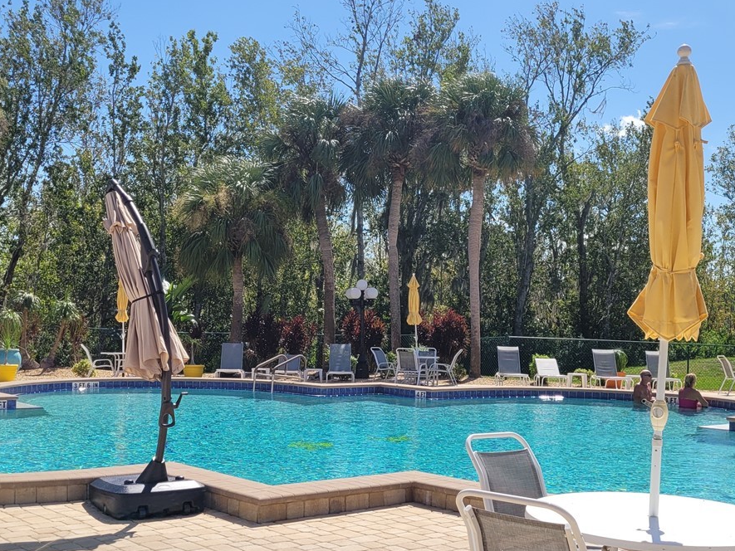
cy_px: 347
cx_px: 314
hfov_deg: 40.3
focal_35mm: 47
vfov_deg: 30.7
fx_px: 998
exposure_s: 1/3001
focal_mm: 5.4
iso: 40
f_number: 1.8
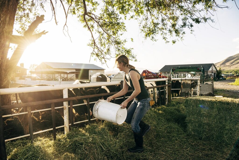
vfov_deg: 53.1
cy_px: 80
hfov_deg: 73.7
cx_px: 120
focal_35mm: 24
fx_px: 159
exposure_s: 1/200
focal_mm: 24
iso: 250
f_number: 7.1
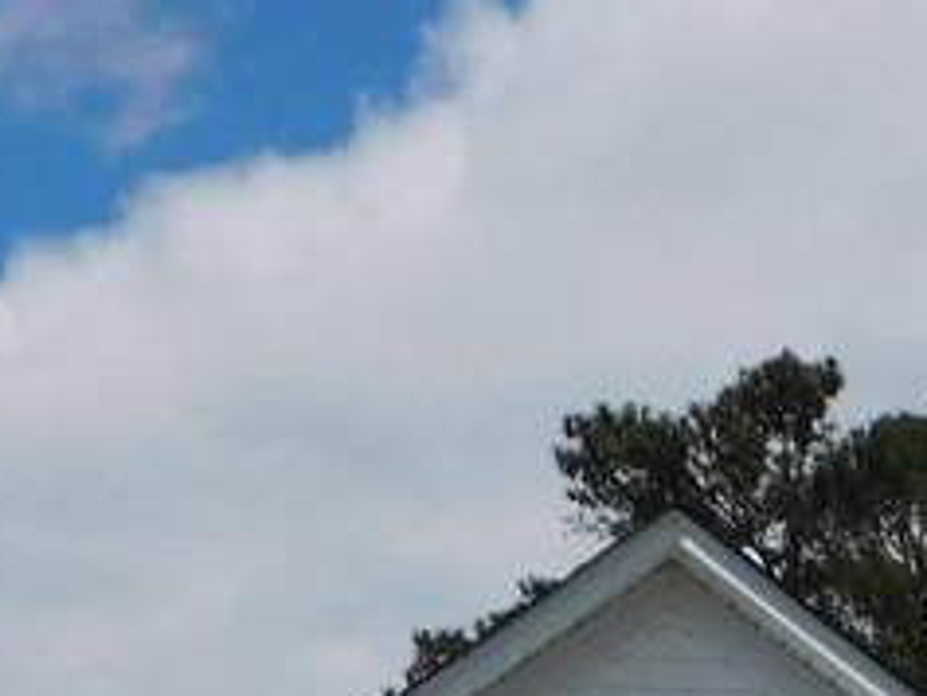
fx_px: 3322
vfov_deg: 10.9
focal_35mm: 124
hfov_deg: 15.6
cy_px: 1408
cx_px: 943
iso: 125
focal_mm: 4
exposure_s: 1/1000
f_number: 6
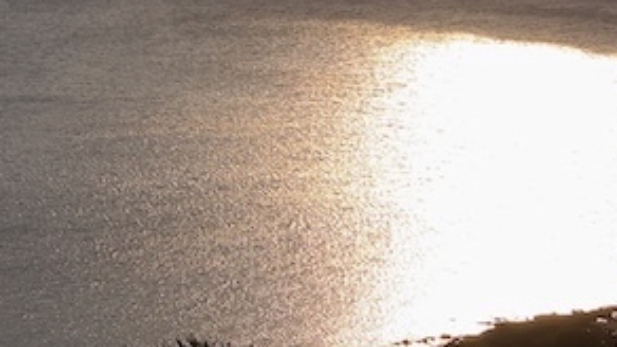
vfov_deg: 6.4
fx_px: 3026
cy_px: -277
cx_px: -621
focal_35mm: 185
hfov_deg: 10.7
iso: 100
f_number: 8
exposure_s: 1/500
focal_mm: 28
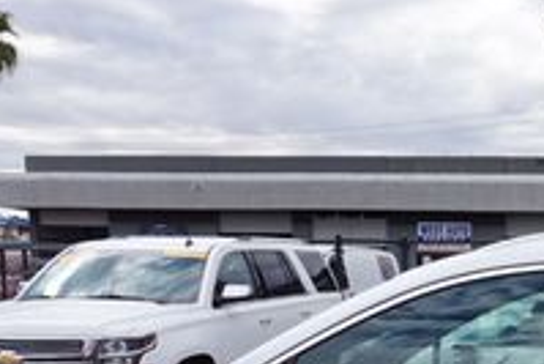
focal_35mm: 77
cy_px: 531
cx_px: 604
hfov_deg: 24.5
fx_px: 1164
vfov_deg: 16.3
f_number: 13
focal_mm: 16
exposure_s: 1/80
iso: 100
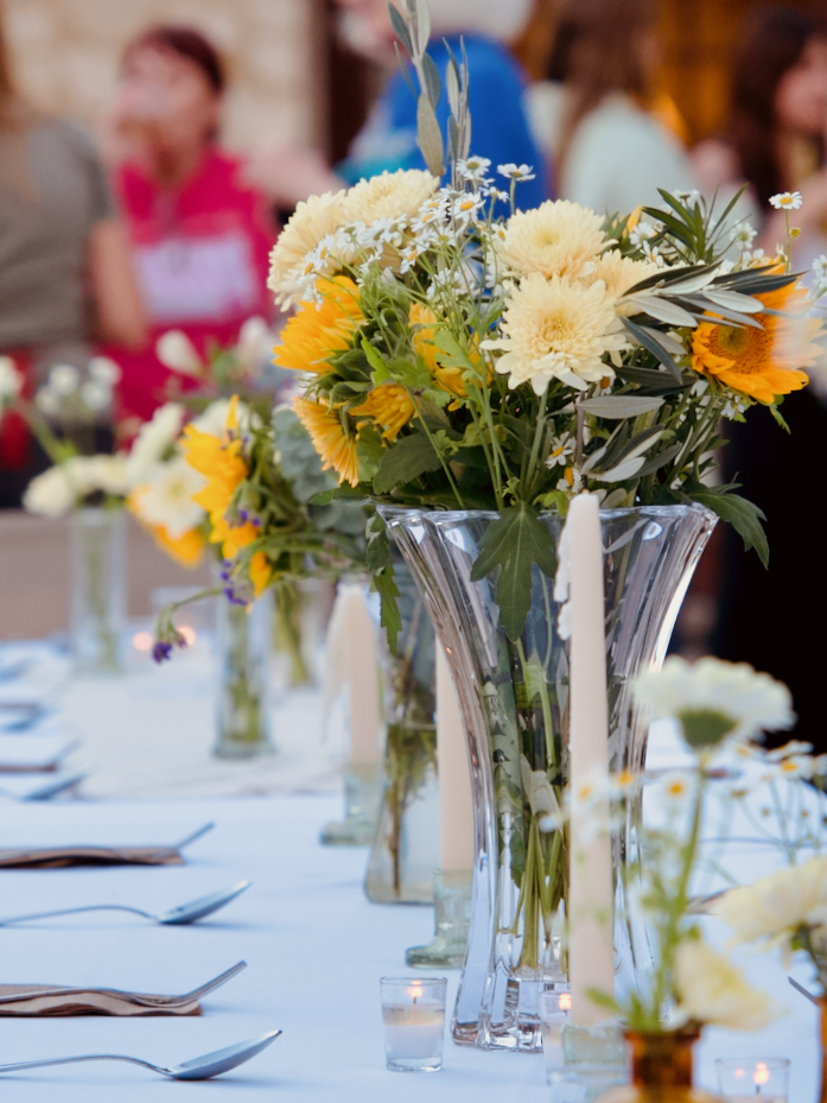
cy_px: 475
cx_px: 394
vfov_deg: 9.7
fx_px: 6497
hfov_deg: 7.3
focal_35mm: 204
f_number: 4.5
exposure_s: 1/160
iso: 800
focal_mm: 103
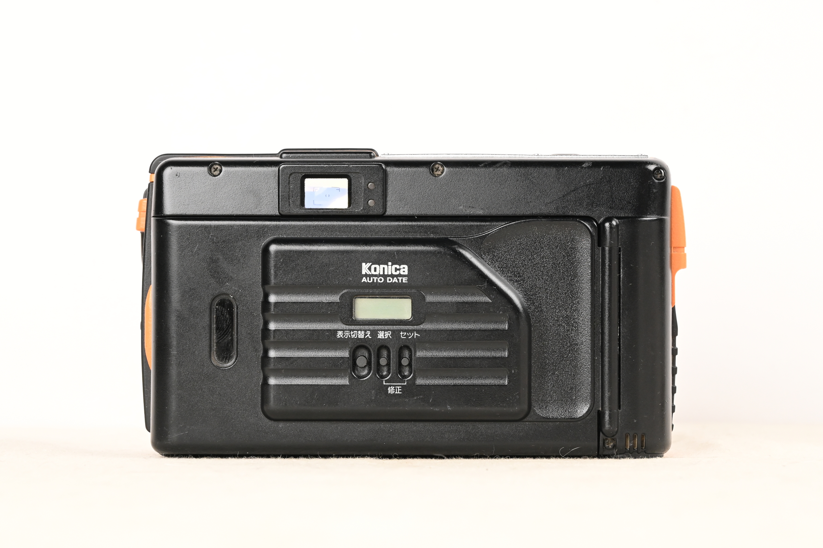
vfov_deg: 11.4
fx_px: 2742
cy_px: 274
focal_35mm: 120
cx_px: 412
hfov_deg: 17.1
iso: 3200
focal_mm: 120
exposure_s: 1/100
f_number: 14
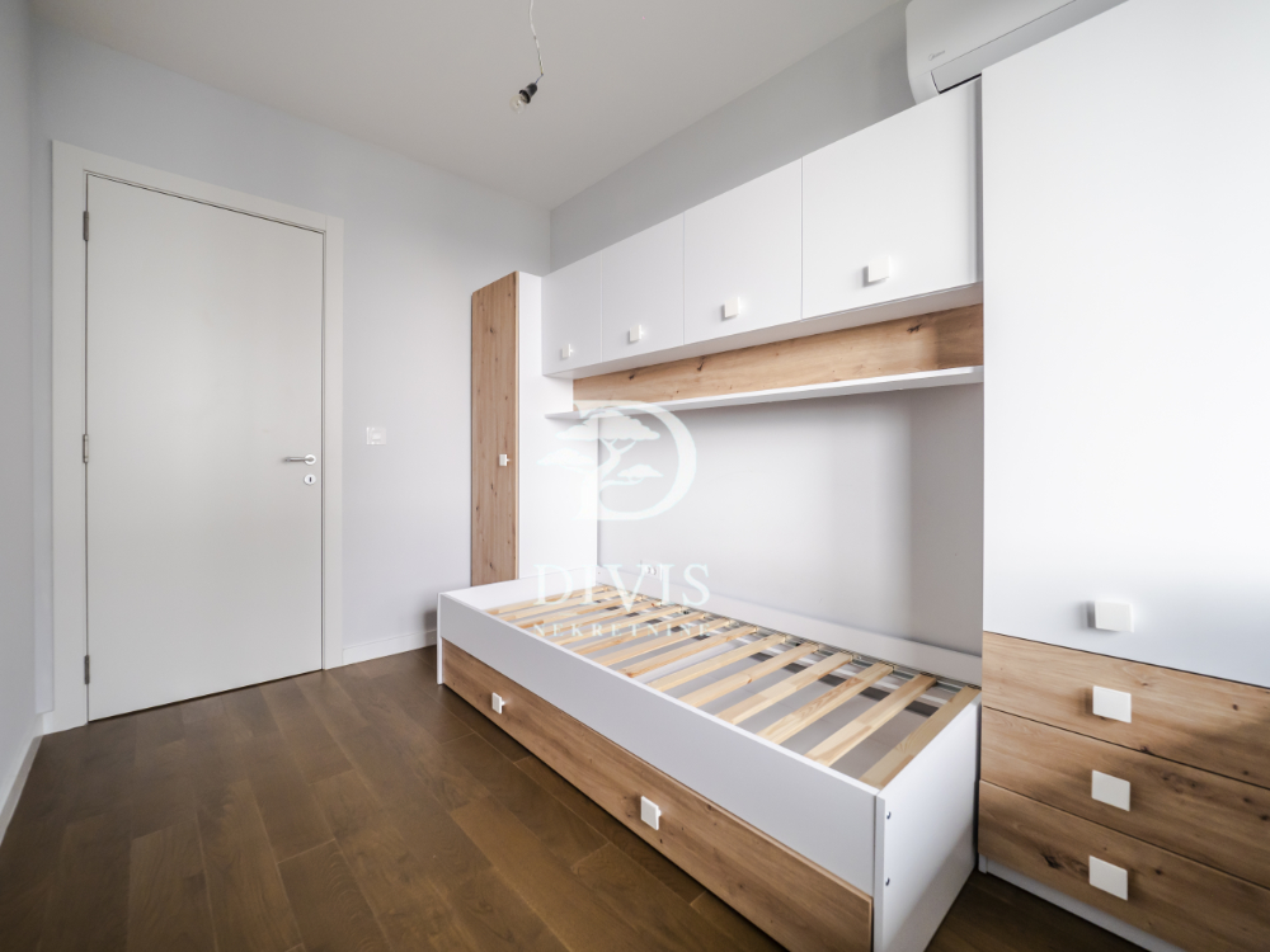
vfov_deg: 85.7
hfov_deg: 102.1
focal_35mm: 14
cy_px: 476
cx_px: 635
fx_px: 514
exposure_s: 1/20
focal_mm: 7
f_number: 4
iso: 400
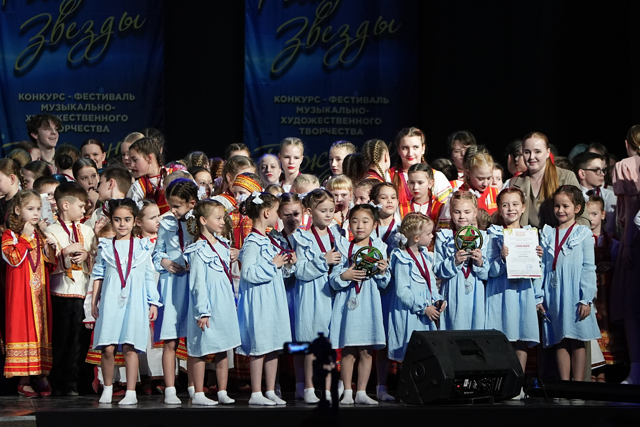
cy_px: 214
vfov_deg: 9.1
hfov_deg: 13.7
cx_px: 320
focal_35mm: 150
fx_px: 2667
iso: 2500
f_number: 3.2
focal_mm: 100
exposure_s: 1/400
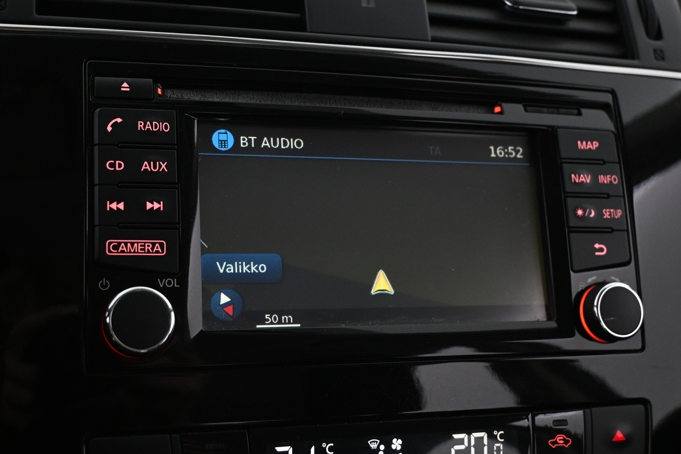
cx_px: 329
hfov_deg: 42.0
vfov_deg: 28.7
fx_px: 887
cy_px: 214
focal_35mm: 47
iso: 2000
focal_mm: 26.5
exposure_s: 1/40
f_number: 4.5
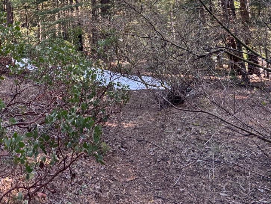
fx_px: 227
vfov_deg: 41.5
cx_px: 65
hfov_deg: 58.2
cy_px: -3
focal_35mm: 29
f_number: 2.2
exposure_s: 1/99
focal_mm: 2.22
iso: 80
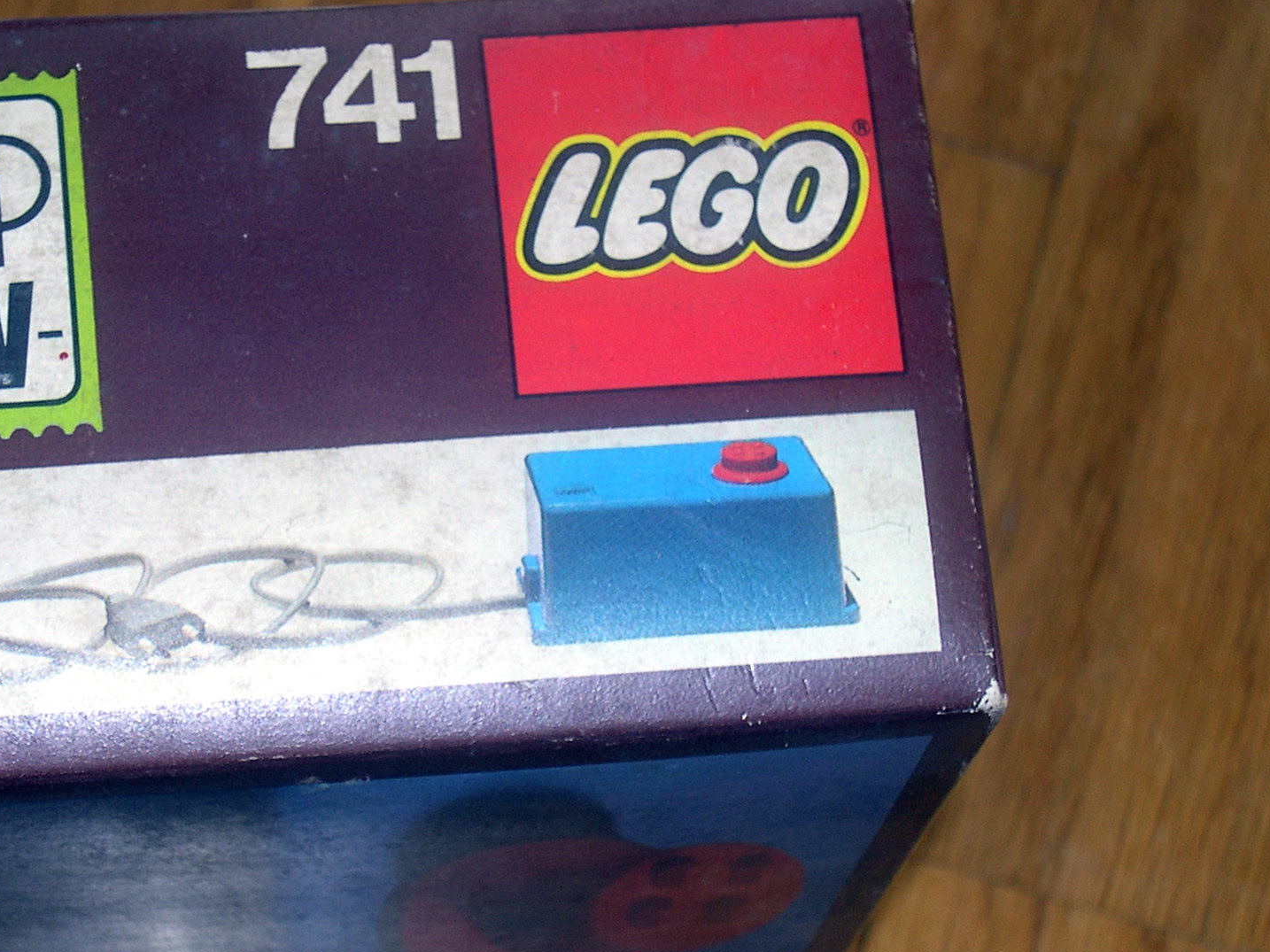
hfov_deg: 16.1
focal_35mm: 122
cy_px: 506
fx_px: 4475
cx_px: 315
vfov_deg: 12.1
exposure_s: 1/60
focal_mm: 16.3
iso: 100
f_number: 4
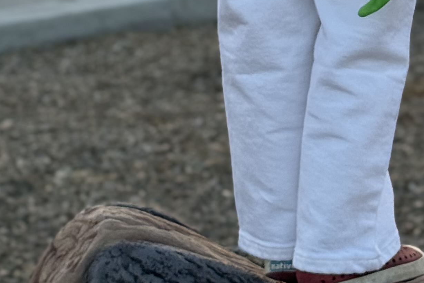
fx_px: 1931
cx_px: 384
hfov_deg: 12.4
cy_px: -337
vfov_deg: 7.9
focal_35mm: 164
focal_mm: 6.76
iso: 64
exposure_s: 1/329
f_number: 1.78
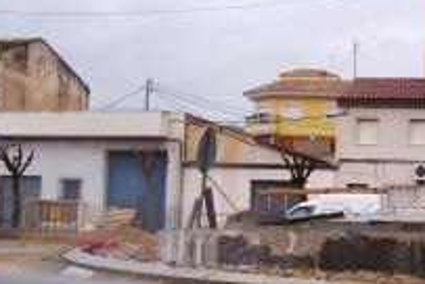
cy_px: 193
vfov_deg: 15.7
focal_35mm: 87
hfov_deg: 22.8
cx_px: 377
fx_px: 1029
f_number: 2.8
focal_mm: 8
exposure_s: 1/250
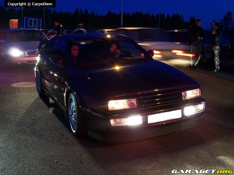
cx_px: 117
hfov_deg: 42.1
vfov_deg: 32.2
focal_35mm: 45
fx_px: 304
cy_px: 88
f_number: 3
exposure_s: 1/2
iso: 64
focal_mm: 7.6
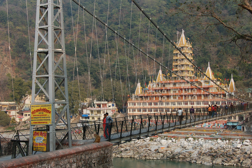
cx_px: 126
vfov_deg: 25.7
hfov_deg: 37.9
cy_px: 84
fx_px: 367
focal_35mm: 52
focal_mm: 35
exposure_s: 1/160
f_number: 10
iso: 400
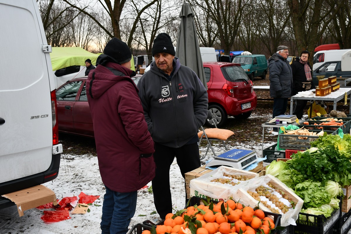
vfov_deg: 36.9
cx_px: 176
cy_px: 117
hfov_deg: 53.1
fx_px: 351
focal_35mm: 36
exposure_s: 1/250
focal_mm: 24
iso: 400
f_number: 5.6
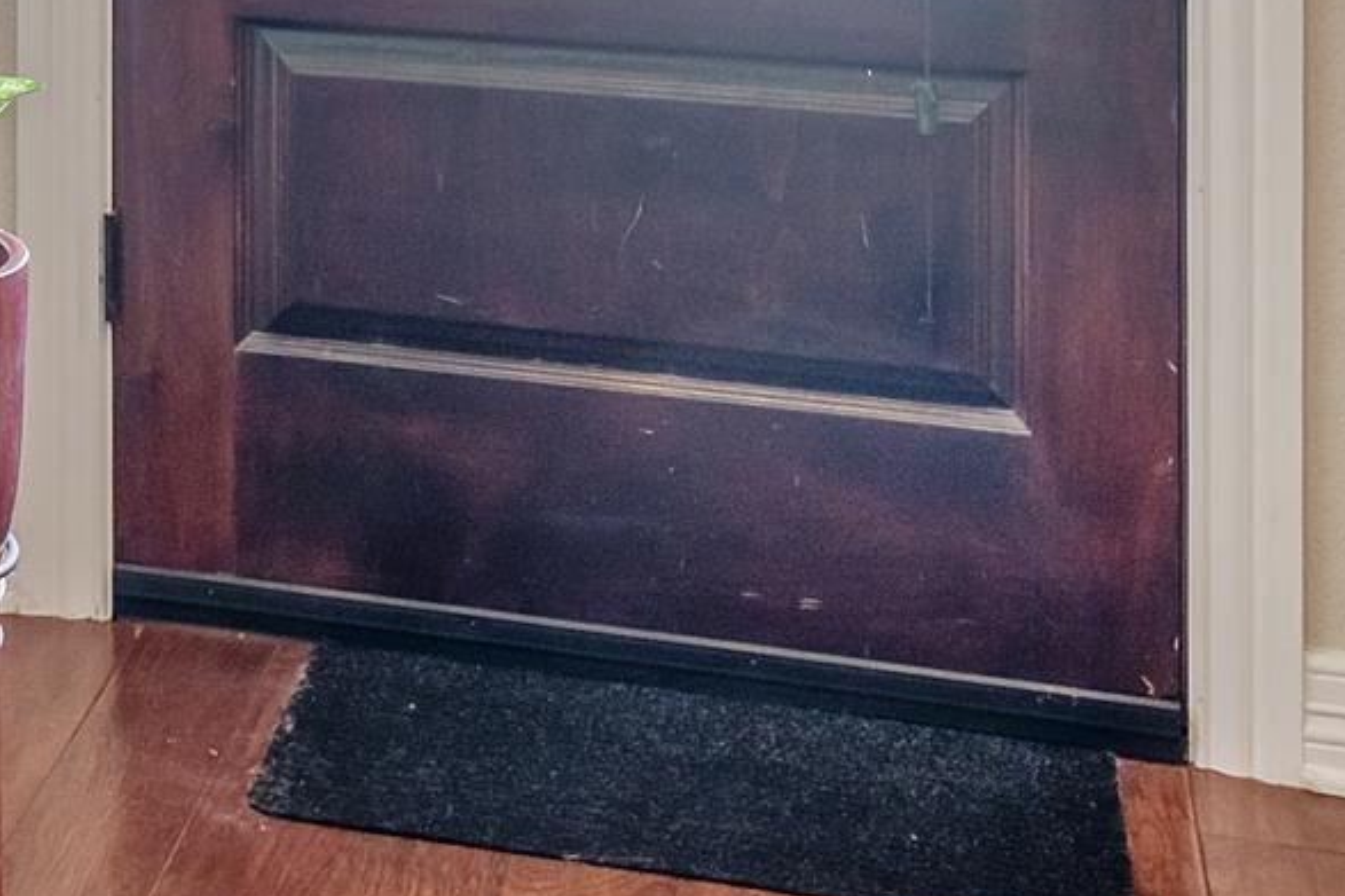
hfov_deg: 18.0
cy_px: -611
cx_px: -804
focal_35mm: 98
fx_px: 3660
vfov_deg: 12.9
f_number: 8
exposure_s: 1/13
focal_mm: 23
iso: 800
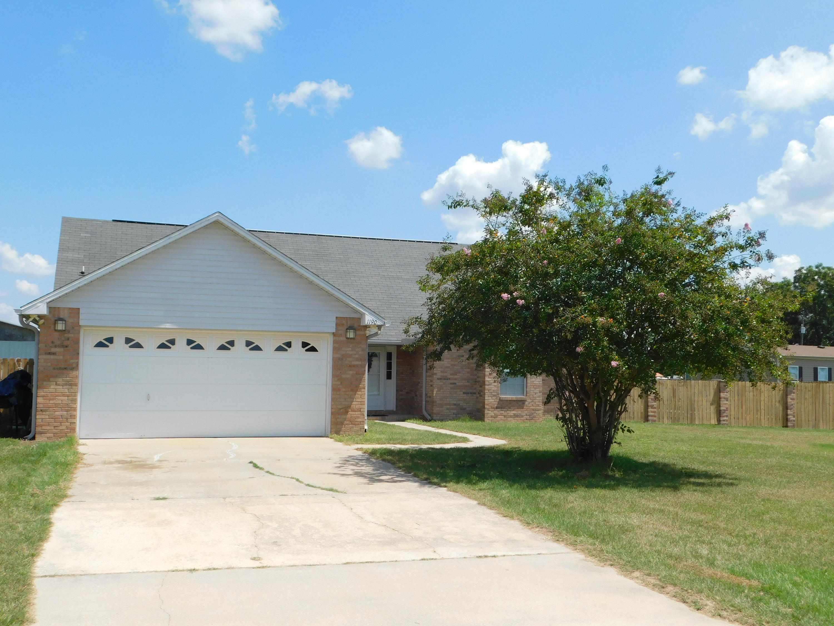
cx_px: 417
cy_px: 313
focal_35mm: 36
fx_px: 867
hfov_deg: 51.4
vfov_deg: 39.7
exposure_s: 1/1250
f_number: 3.5
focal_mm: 6.3
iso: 125
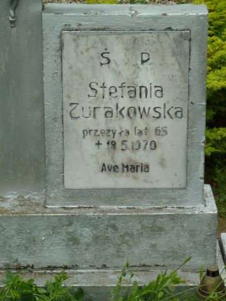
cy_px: 150
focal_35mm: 128
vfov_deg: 15.4
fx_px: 1114
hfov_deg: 11.6
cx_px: 113
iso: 80
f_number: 4.4
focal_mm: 21
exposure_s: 1/200
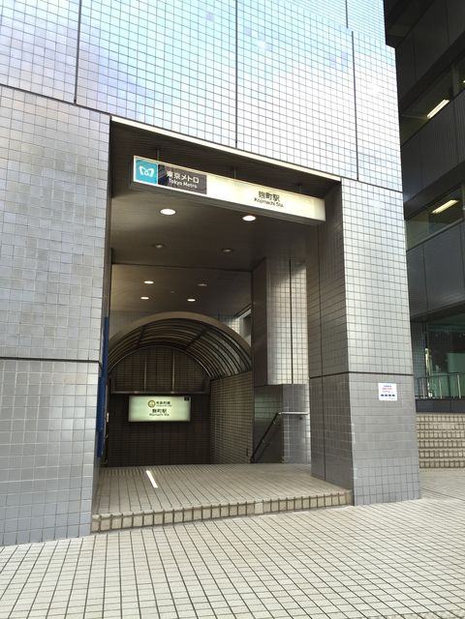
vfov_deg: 61.7
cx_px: 232
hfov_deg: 48.2
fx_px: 519
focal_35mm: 29
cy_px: 310
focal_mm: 4.15
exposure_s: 1/136
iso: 32
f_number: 2.2
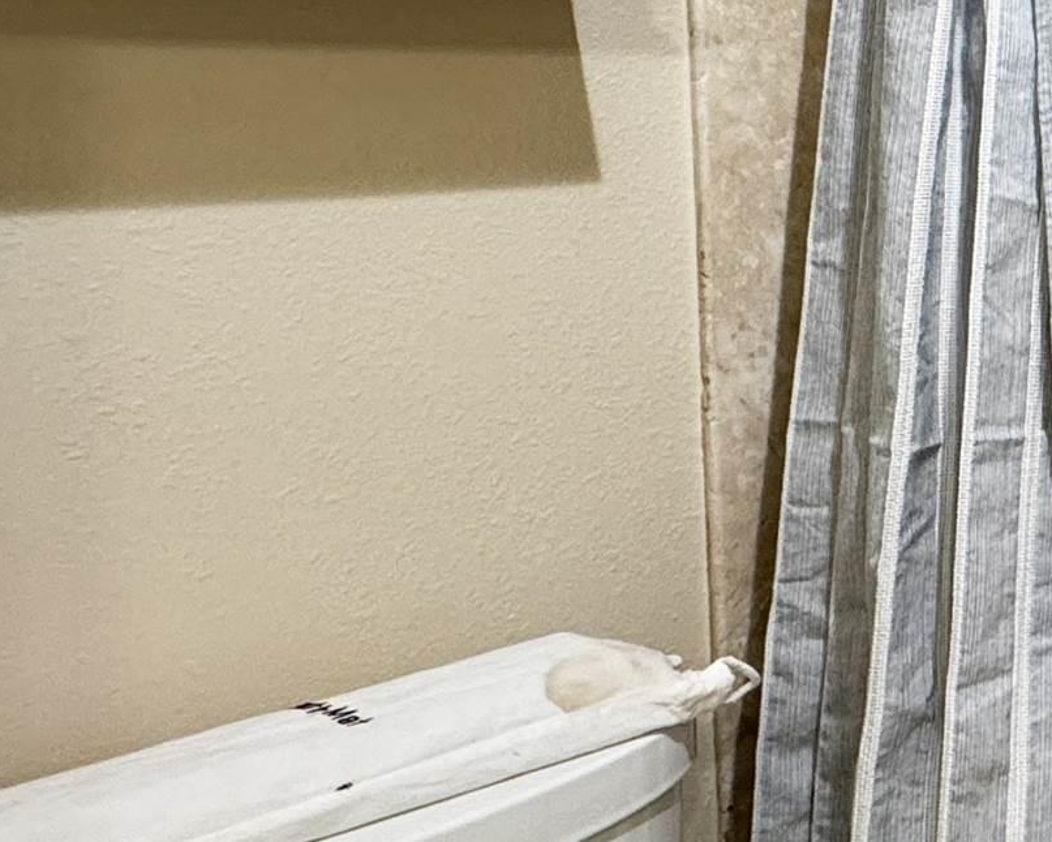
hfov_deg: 24.5
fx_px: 1619
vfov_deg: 28.7
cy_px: 206
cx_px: 1706
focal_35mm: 52
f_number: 2.2
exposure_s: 1/60
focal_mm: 2.22
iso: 250
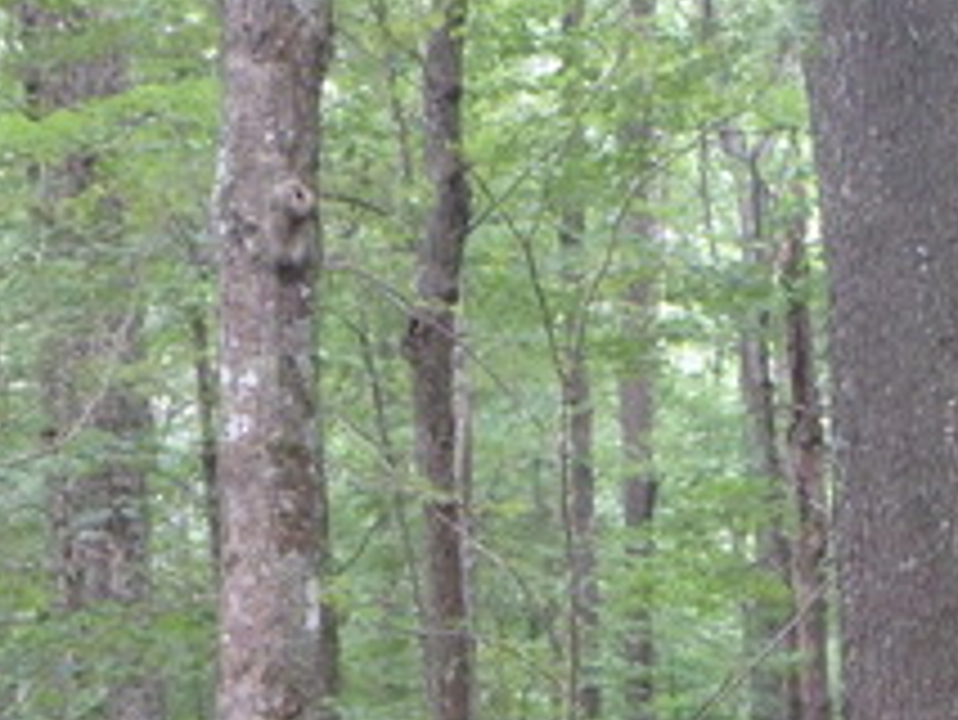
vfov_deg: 12.7
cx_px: 900
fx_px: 3184
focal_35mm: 115
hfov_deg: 16.8
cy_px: 754
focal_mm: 8.7
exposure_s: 1/15
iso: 800
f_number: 5.2
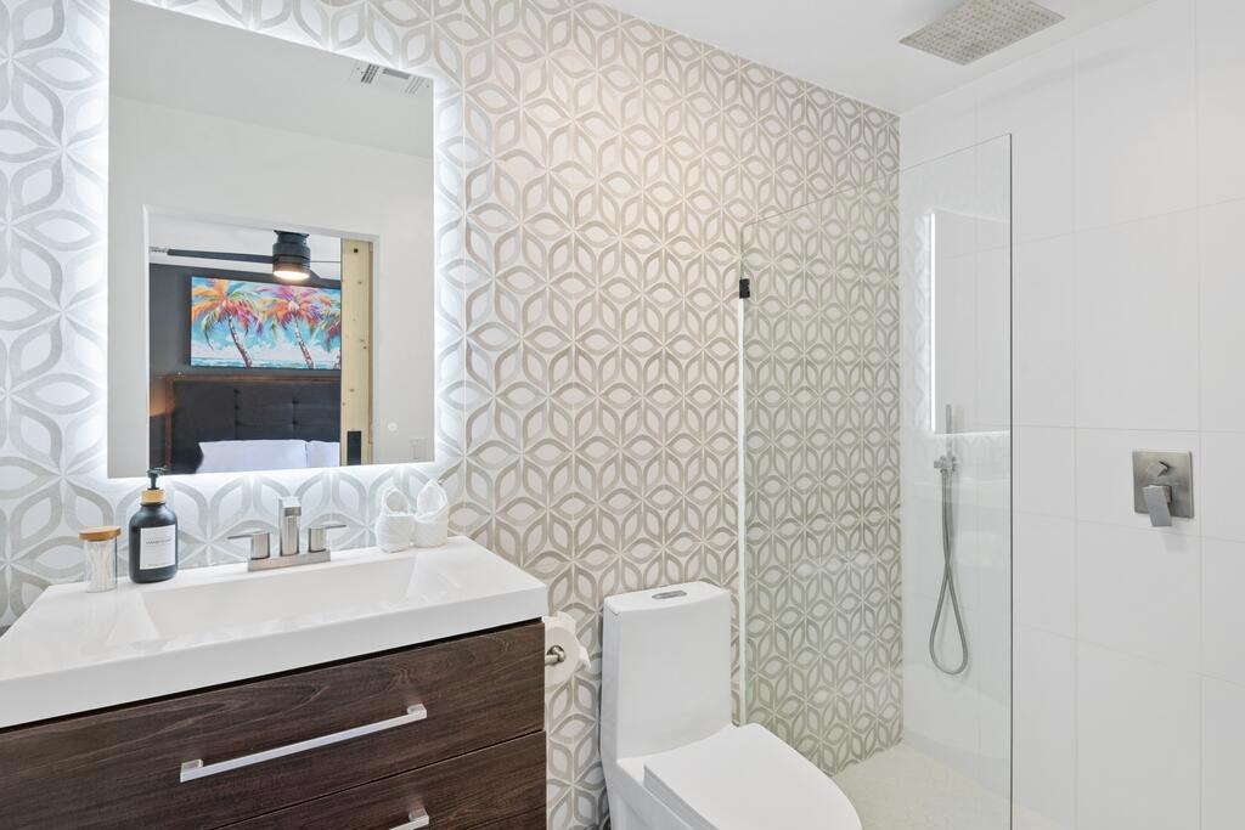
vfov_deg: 70.5
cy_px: 415
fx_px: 588
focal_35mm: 17
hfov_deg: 93.3
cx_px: 622
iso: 64
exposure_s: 1/13
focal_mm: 17
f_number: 8
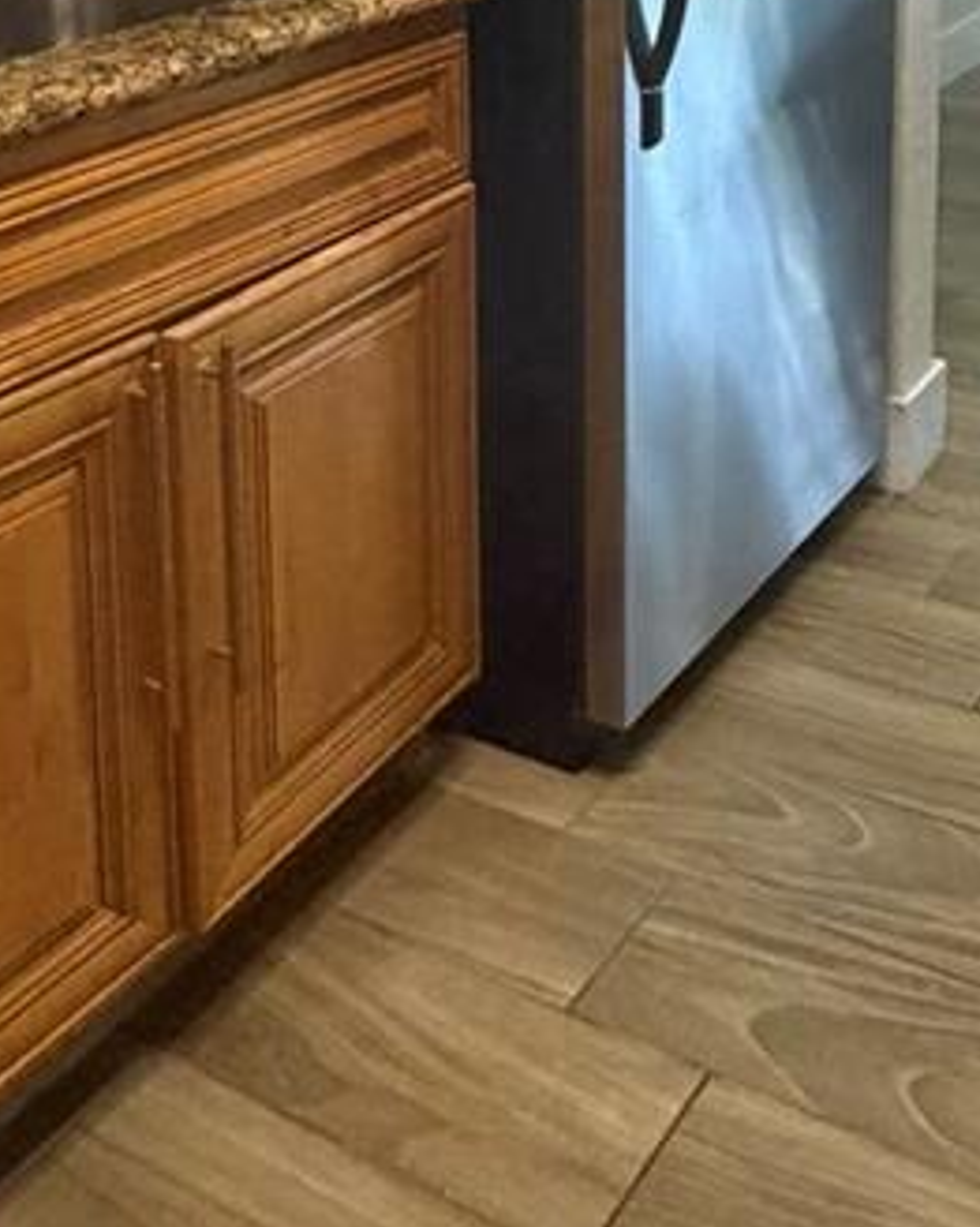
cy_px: -86
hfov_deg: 29.7
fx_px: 1814
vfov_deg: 33.2
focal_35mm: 50
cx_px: 752
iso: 500
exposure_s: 1/60
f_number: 2.2
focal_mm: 2.22
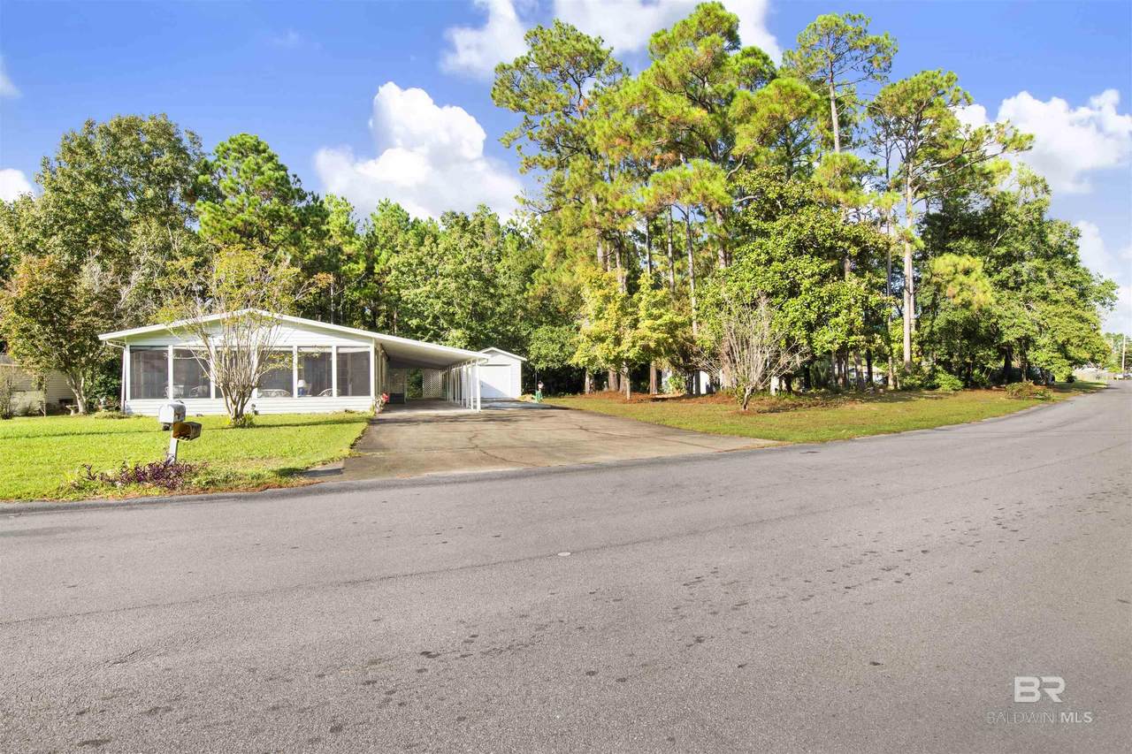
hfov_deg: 90.0
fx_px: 566
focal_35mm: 18
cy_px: 377
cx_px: 566
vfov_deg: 67.4
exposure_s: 1/160
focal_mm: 18
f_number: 11
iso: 200
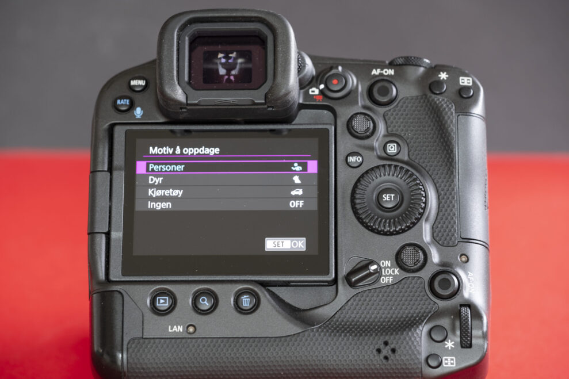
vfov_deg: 11.4
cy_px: 190
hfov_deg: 17.1
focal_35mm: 120
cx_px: 284
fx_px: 1896
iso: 200
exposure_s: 1/7
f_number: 5
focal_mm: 80
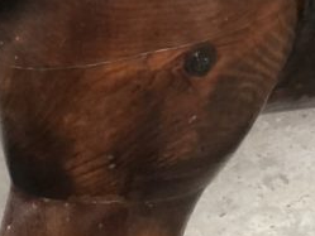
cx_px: 622
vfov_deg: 6.9
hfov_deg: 8.8
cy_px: -111
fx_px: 1948
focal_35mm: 214
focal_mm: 6
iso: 160
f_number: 2.4
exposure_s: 1/17
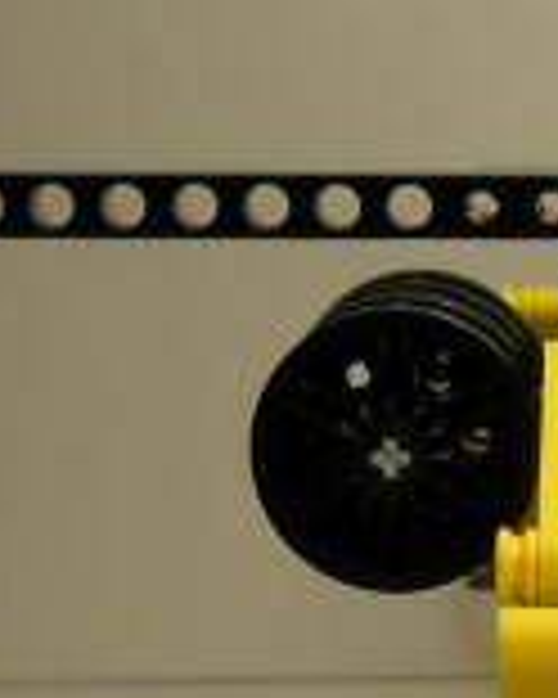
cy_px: 680
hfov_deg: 9.2
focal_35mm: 165
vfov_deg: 11.6
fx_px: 3406
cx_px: 738
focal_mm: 6.72
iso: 80
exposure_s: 1/50
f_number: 3.1
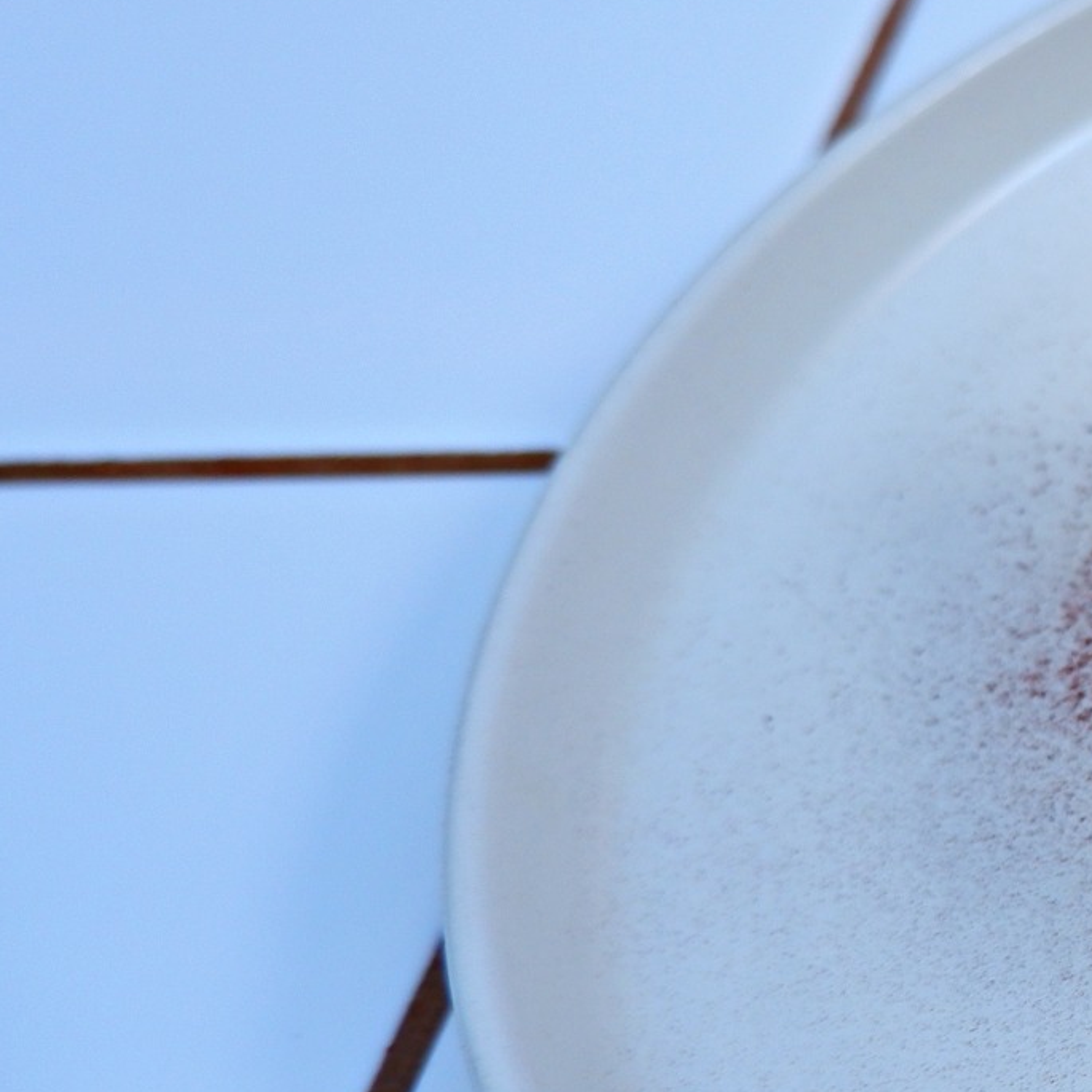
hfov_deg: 18.1
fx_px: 2605
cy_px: 418
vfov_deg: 23.6
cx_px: 2028
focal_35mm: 73
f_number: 3.5
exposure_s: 1/80
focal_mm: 15
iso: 200
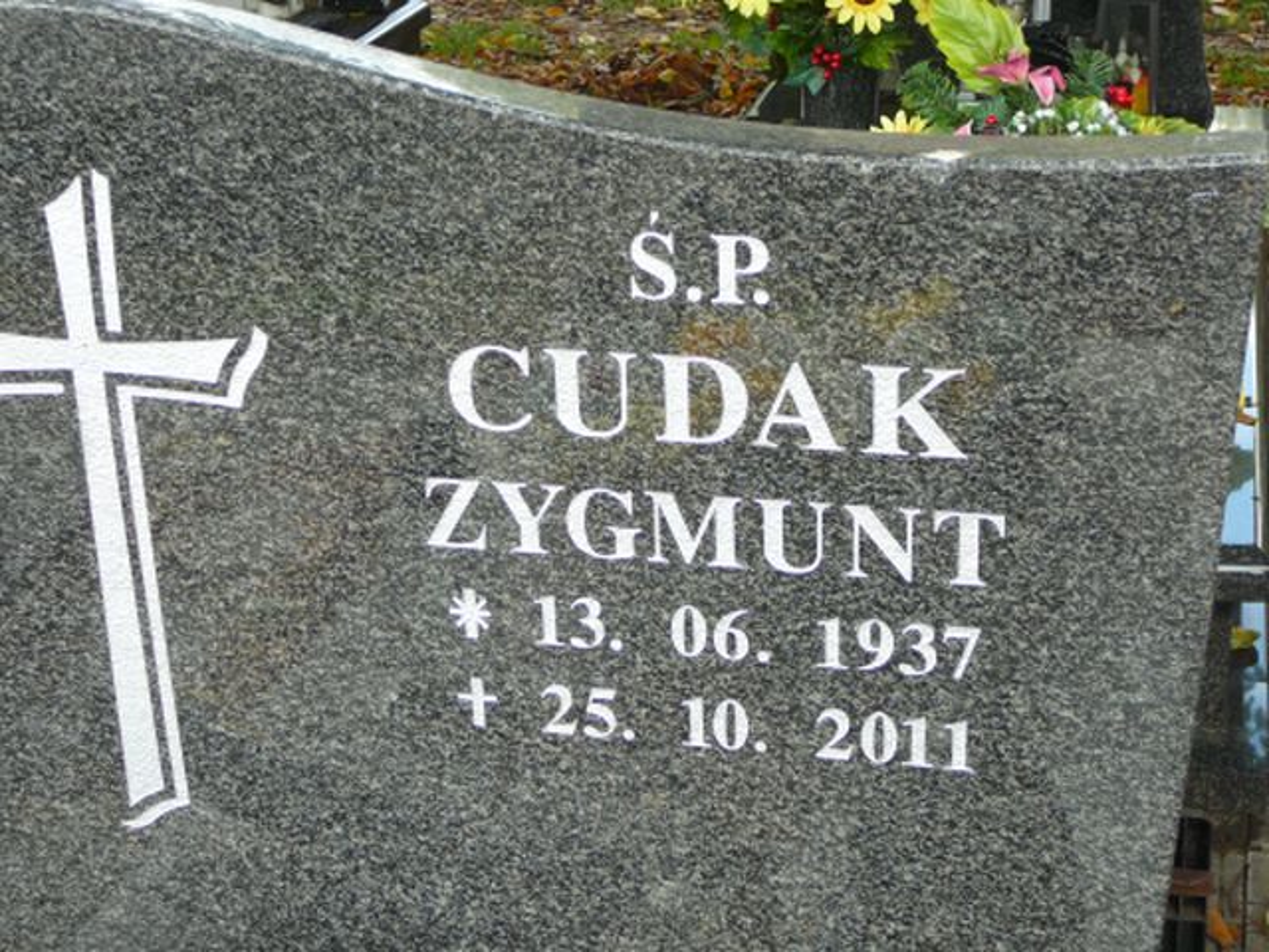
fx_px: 2236
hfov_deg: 31.7
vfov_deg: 24.0
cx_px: 634
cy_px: 476
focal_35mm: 61
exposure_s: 1/80
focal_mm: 9.1
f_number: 3.6
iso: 80
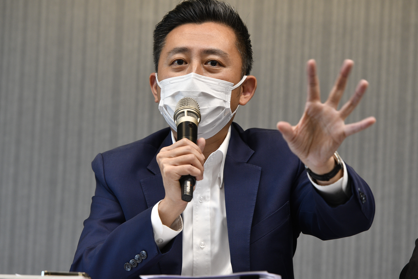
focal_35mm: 198
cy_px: 128
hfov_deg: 10.4
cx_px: 205
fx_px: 2299
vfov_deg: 6.9
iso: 800
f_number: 4.8
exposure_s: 1/250
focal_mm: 160
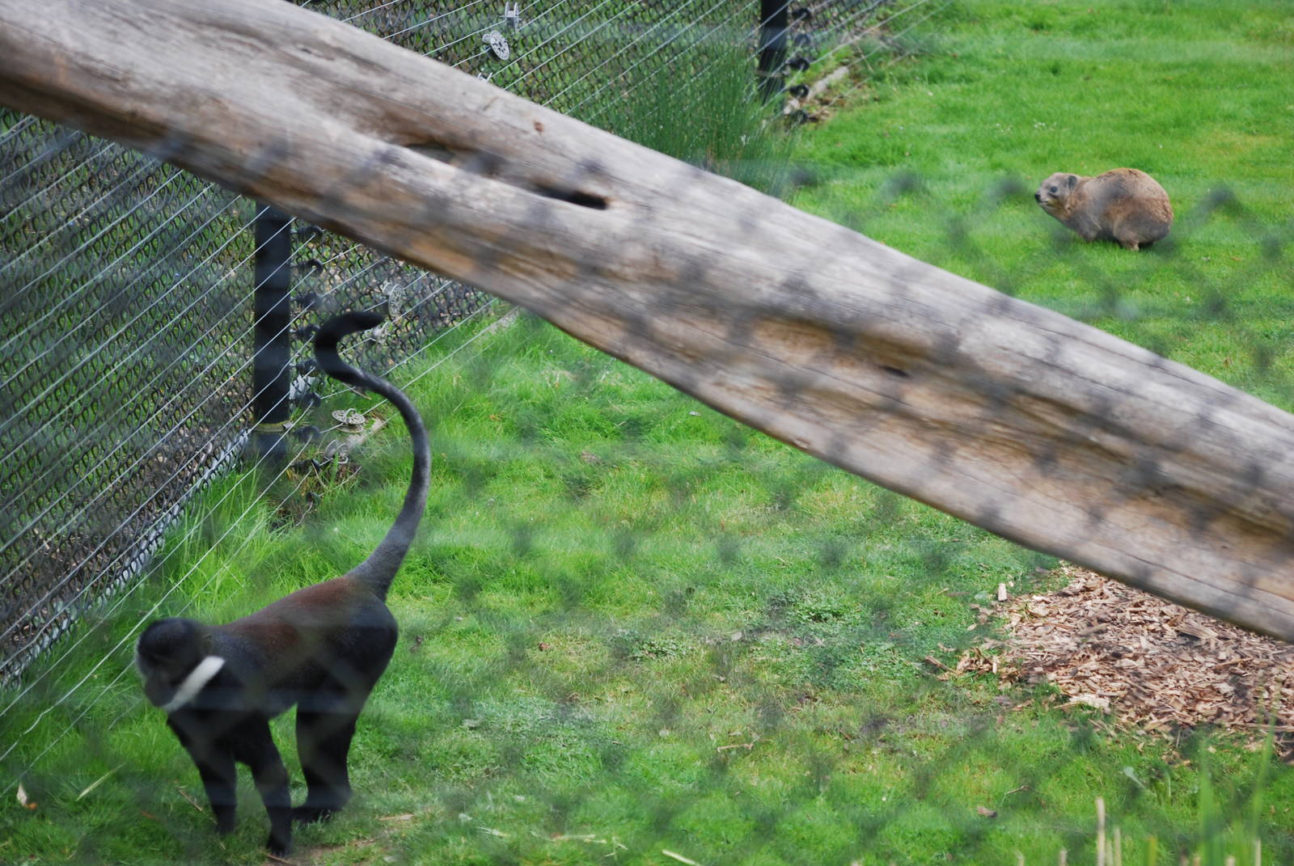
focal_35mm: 202
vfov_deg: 6.8
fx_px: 7287
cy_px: 433
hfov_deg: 10.1
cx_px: 647
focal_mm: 135
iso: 200
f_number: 4.5
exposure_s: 1/160
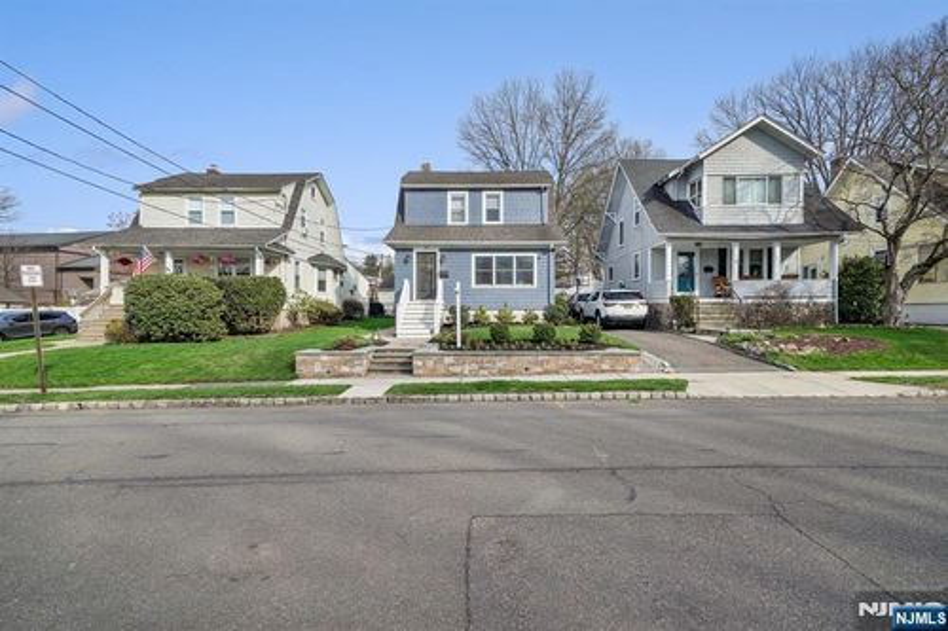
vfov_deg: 70.4
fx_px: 447
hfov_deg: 93.3
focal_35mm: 17
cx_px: 474
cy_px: 316
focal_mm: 17
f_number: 10
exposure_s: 1/160
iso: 100
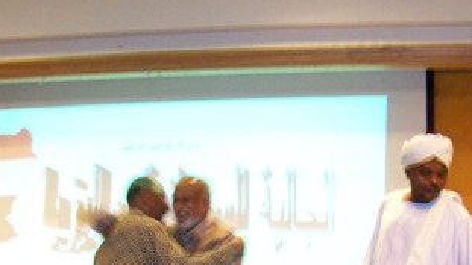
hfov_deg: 28.5
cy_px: 309
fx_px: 926
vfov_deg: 15.8
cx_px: 299
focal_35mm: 74
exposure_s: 1/8
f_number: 2.8
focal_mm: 5.85
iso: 200
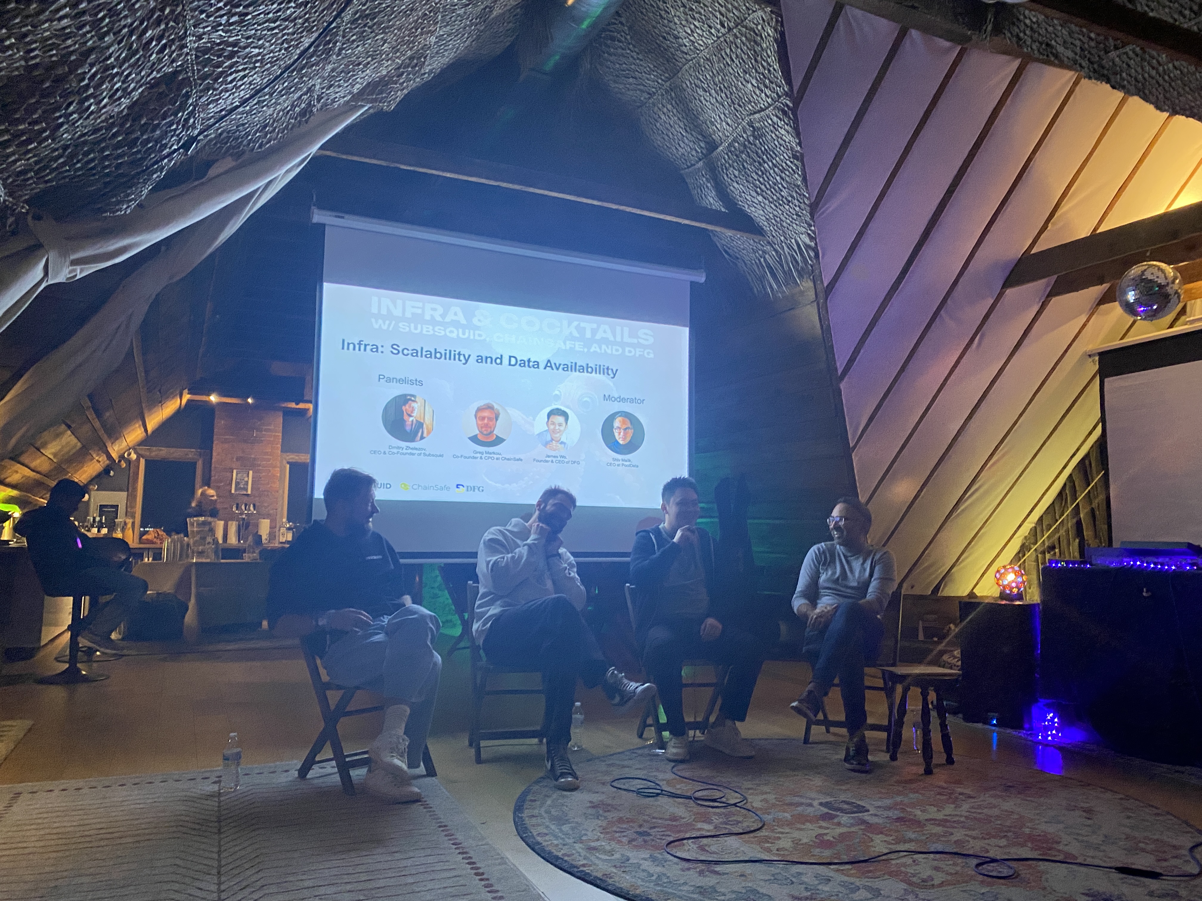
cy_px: 450
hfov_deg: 67.3
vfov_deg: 53.1
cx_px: 601
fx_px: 903
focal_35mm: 26
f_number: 1.8
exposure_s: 1/60
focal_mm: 4.25
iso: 250
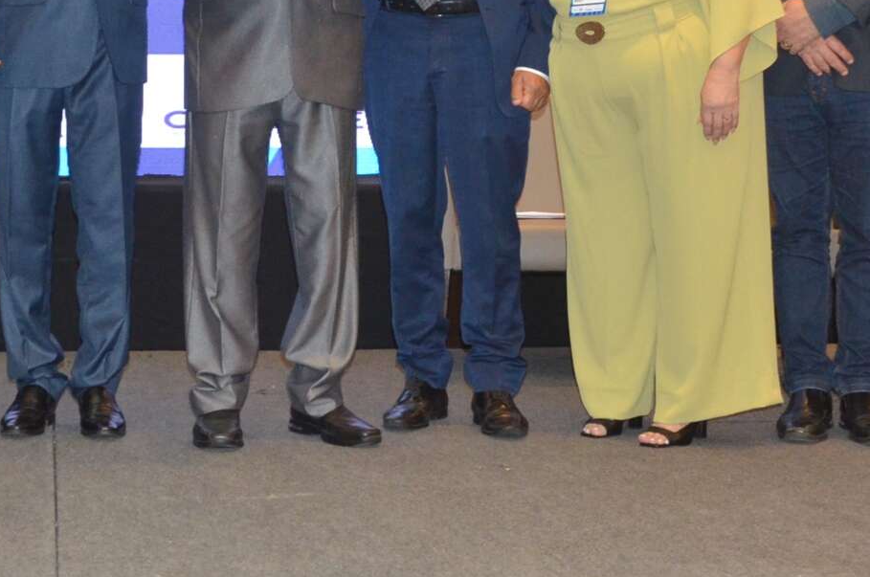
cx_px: 204
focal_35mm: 76
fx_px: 1834
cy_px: 19
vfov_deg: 17.5
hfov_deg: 26.3
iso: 1600
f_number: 5.6
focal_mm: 18
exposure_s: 1/60
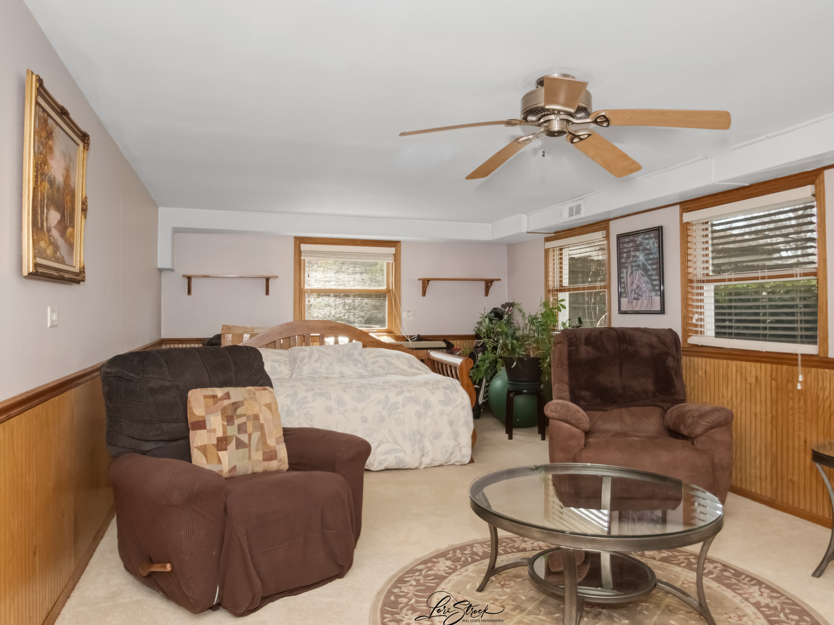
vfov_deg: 56.8
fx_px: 578
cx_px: 418
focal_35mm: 24
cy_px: 313
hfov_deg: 71.6
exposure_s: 1/1250
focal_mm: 15
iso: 400
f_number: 8
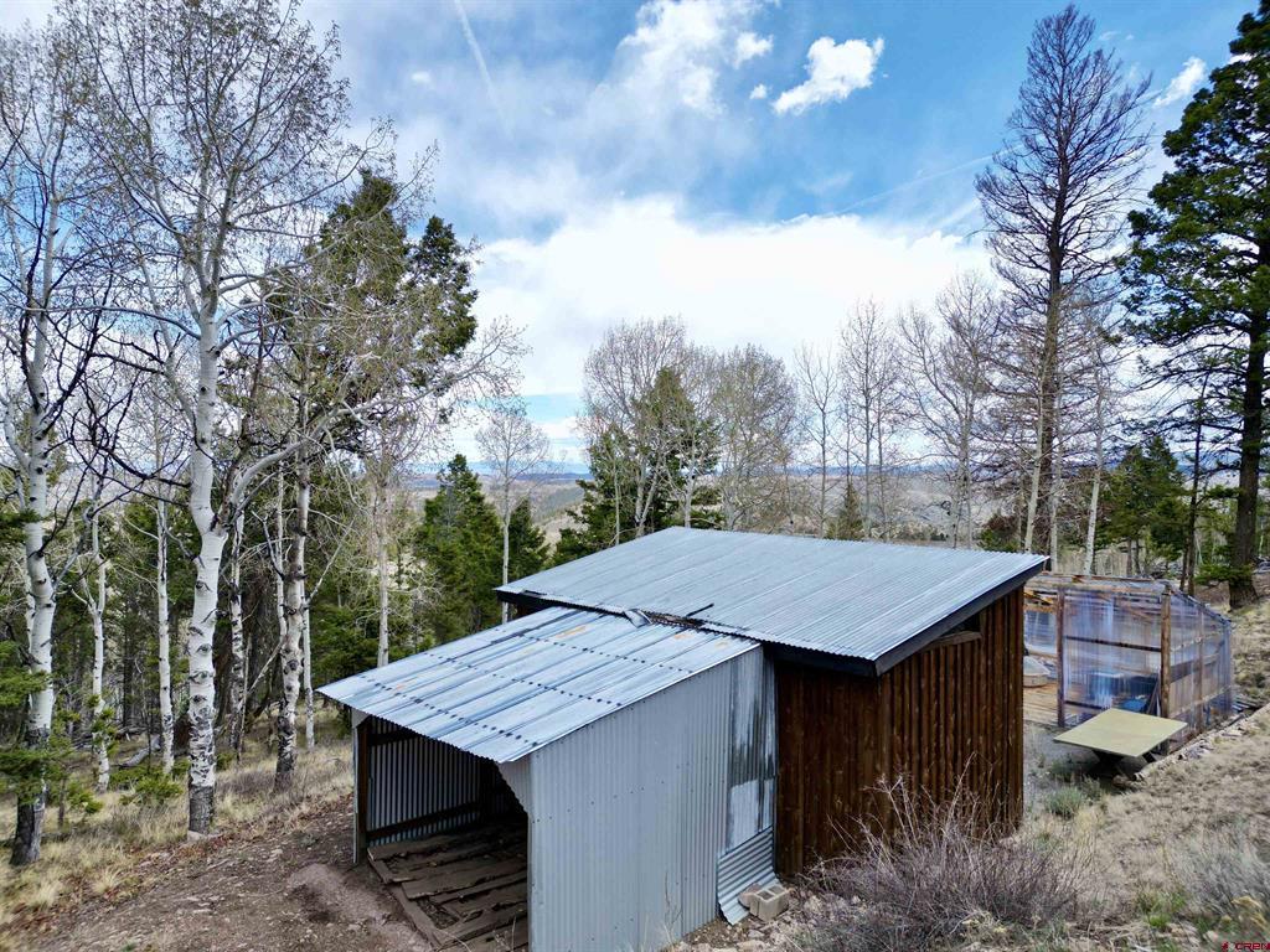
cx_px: 635
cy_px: 476
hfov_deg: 71.6
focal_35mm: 24
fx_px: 881
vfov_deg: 56.8
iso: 120
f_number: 1.7
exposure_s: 1/2000
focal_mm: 6.72
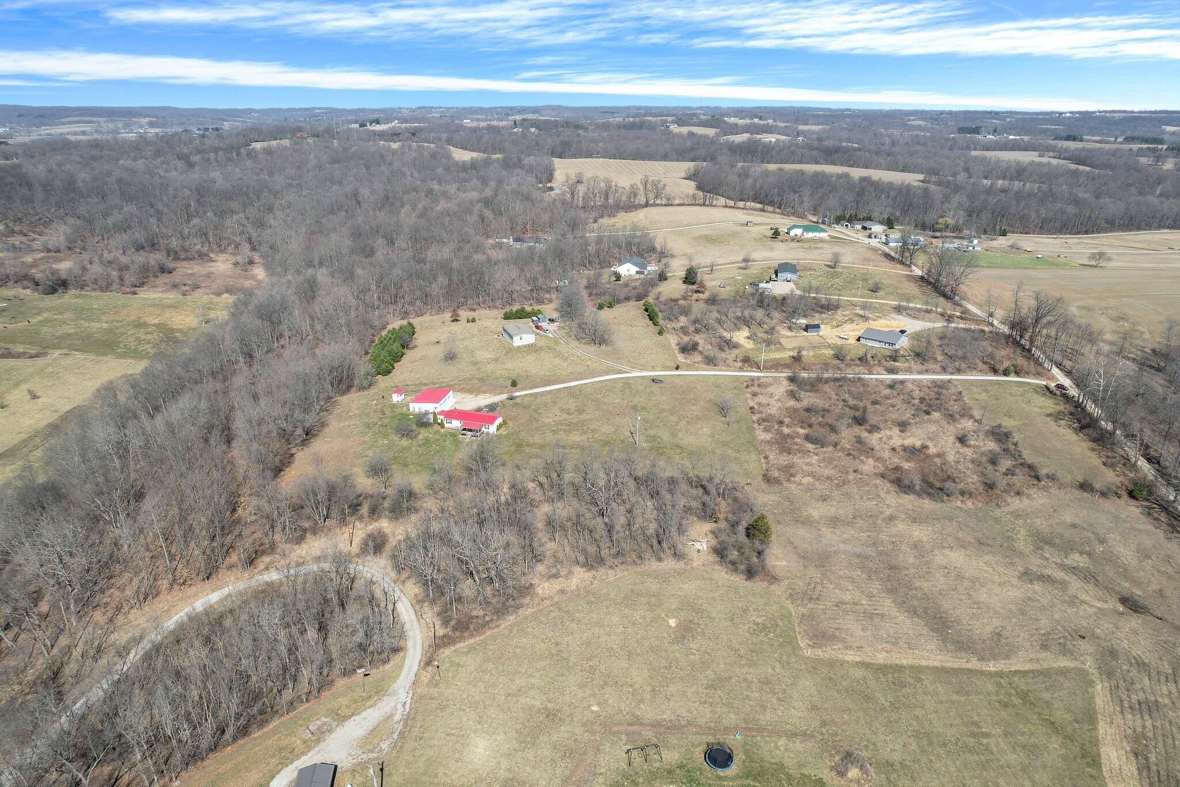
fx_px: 721
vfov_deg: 57.2
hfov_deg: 78.6
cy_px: 394
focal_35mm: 22
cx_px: 590
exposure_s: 1/1600
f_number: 2.8
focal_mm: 8.38
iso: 100
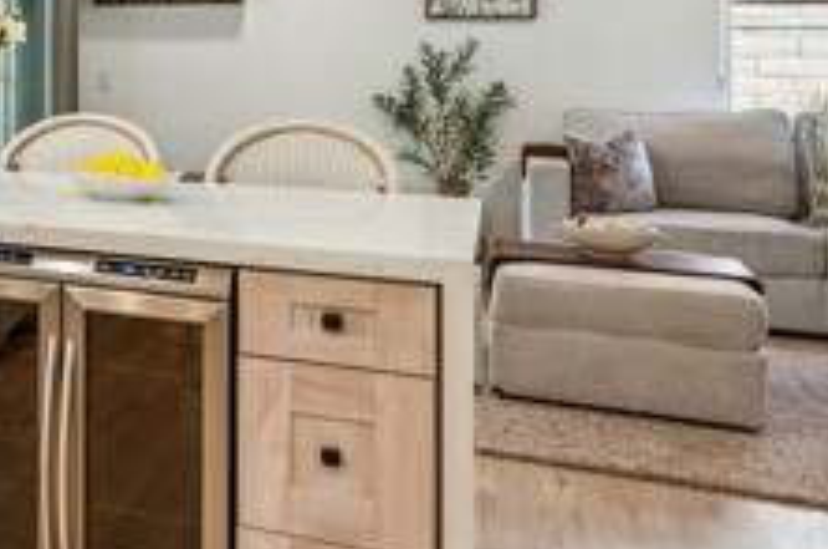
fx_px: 1240
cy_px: 41
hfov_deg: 28.7
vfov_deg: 24.1
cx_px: -302
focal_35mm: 54
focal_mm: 18.7
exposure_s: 1/4
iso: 100
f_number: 13
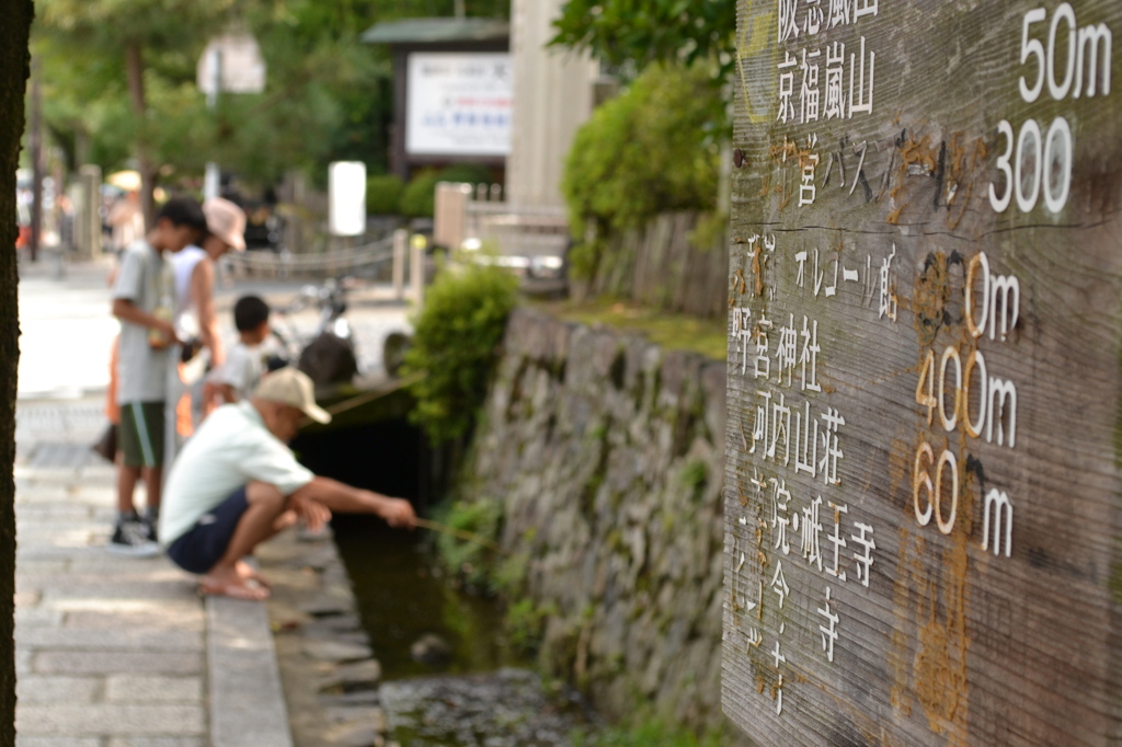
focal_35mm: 82
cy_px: 374
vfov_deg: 16.5
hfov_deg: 24.6
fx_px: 2570
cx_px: 561
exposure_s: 1/125
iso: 400
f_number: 8
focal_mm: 55
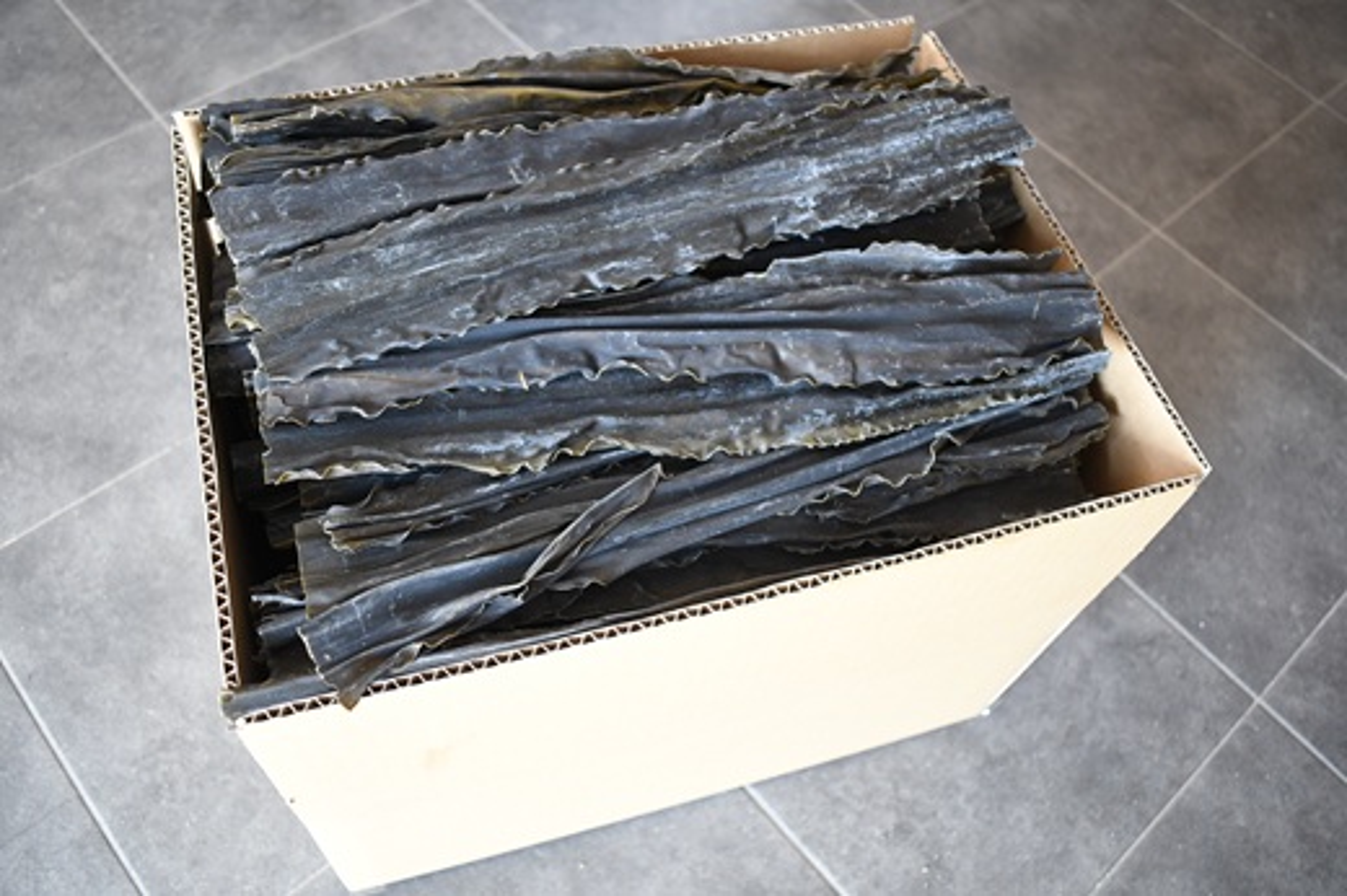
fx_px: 1122
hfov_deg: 62.0
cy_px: 448
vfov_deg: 43.6
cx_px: 674
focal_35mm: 30
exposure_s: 1/60
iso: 1000
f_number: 3.8
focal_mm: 20
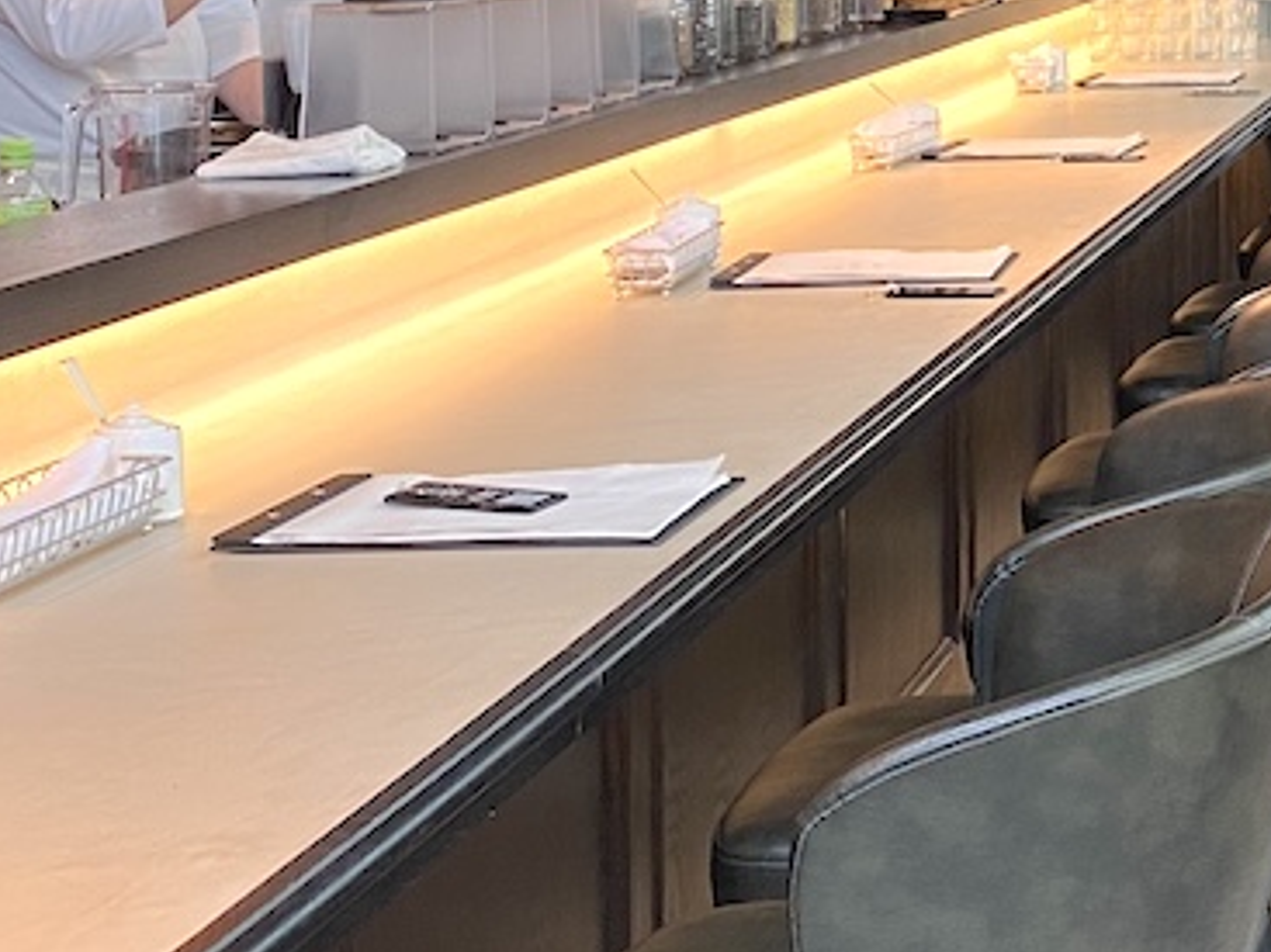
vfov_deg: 16.6
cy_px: -190
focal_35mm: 85
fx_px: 3120
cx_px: 1898
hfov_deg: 20.0
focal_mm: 4.25
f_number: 1.8
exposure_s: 1/50
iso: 80
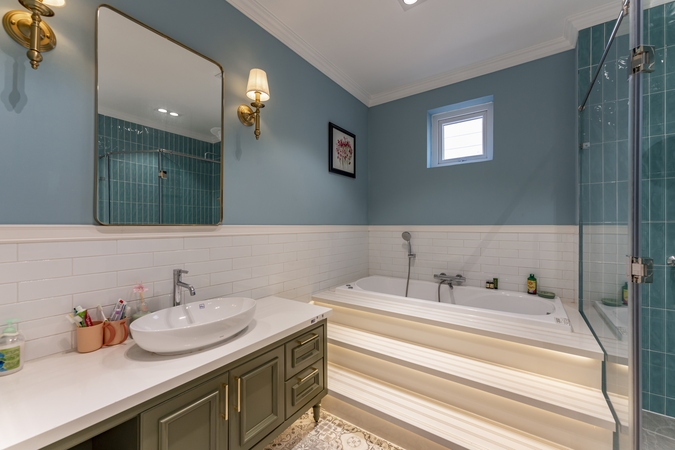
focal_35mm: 14
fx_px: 263
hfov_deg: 104.2
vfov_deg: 81.2
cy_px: 225
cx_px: 338
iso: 640
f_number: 5.6
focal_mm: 14
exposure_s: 1/80
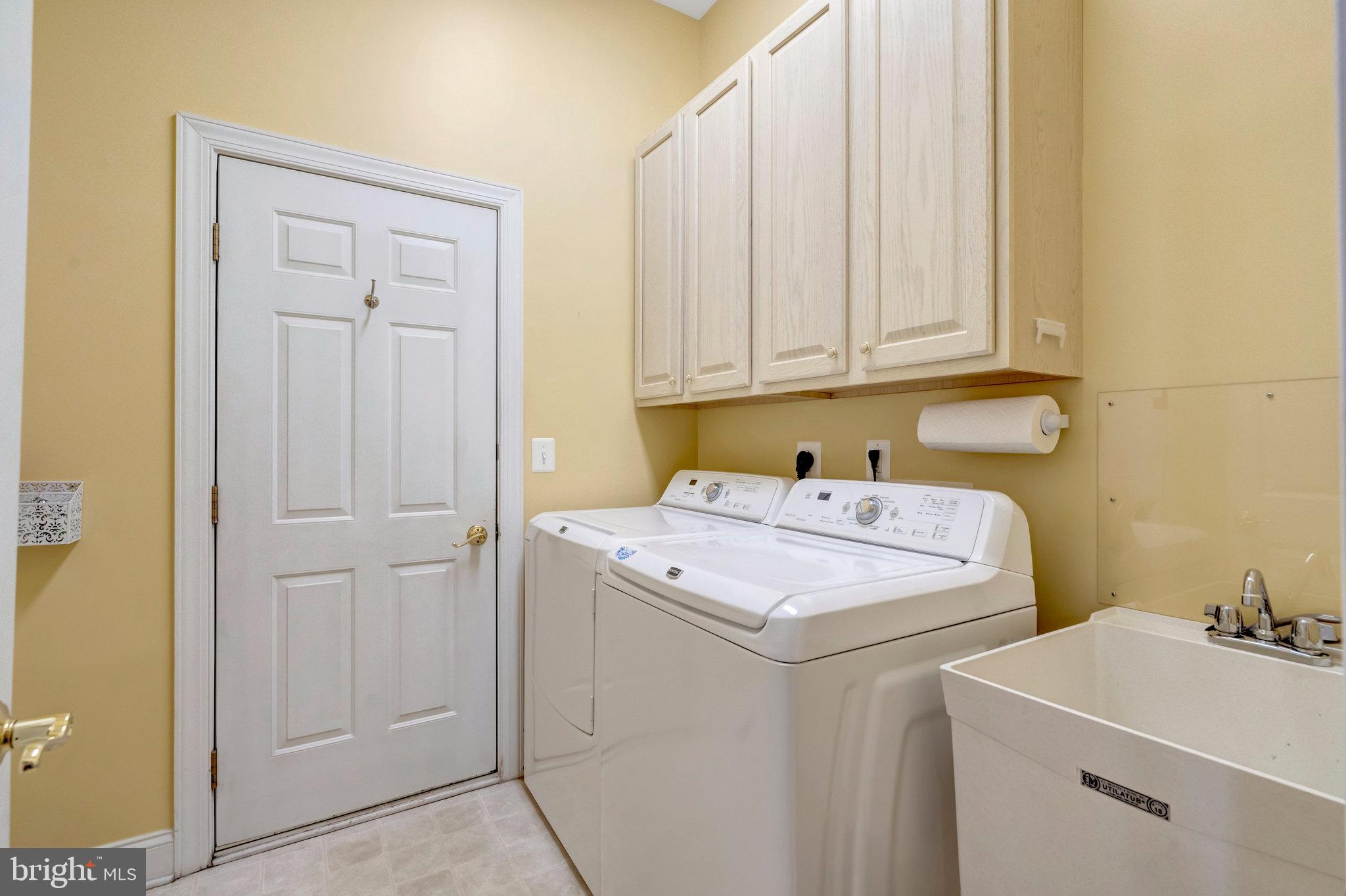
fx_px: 598
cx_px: 673
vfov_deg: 73.7
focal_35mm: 16
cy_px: 448
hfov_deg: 96.8
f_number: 8
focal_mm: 16
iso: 1250
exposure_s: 1/60
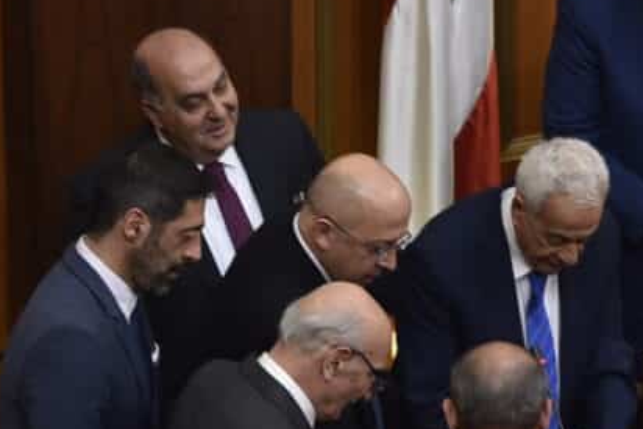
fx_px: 5646
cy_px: 230
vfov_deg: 4.4
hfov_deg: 6.5
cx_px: 783
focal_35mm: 316
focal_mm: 122
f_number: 3.5
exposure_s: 1/160
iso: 2000
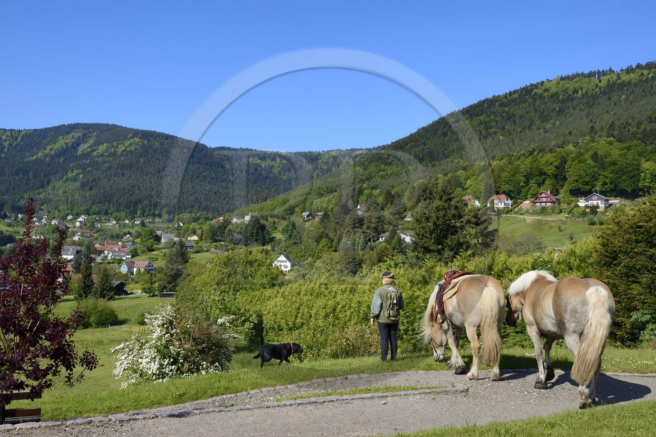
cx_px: 328
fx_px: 565
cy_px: 218
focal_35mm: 31
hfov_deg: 60.3
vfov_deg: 42.3
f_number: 13
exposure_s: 1/250
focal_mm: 31
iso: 200
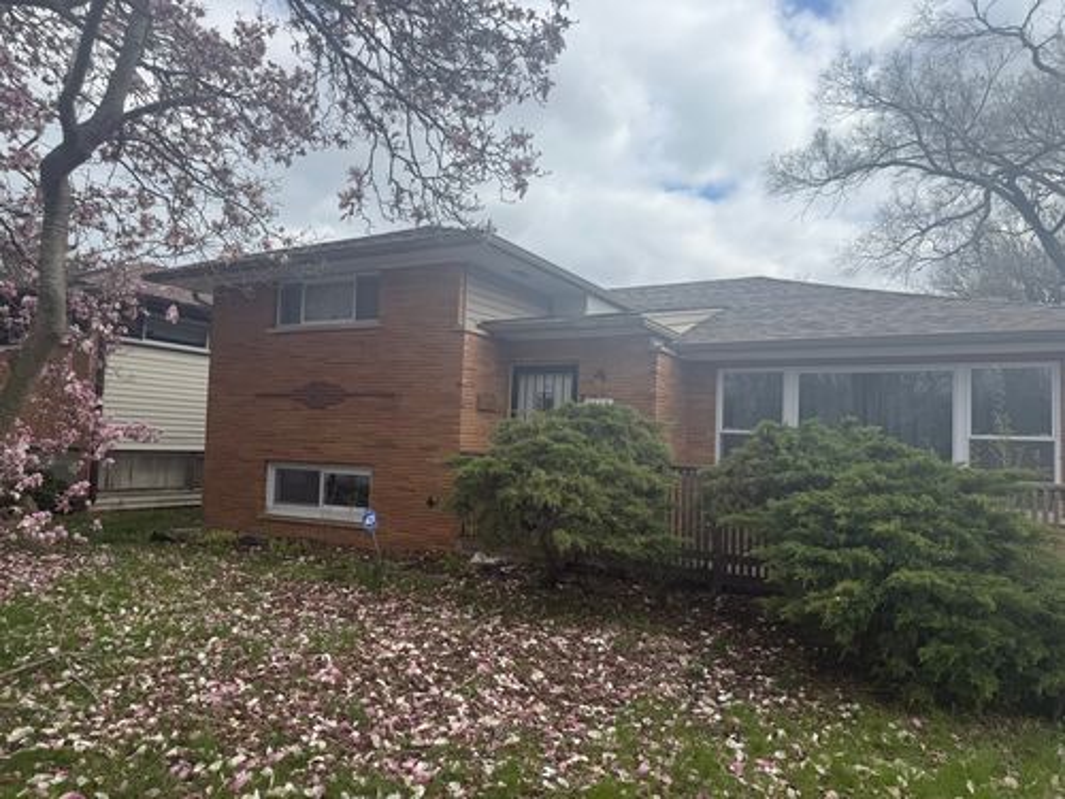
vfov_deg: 56.8
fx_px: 738
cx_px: 532
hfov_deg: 71.6
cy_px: 400
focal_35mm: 24
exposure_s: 1/3425
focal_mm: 6.76
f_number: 1.78
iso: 80
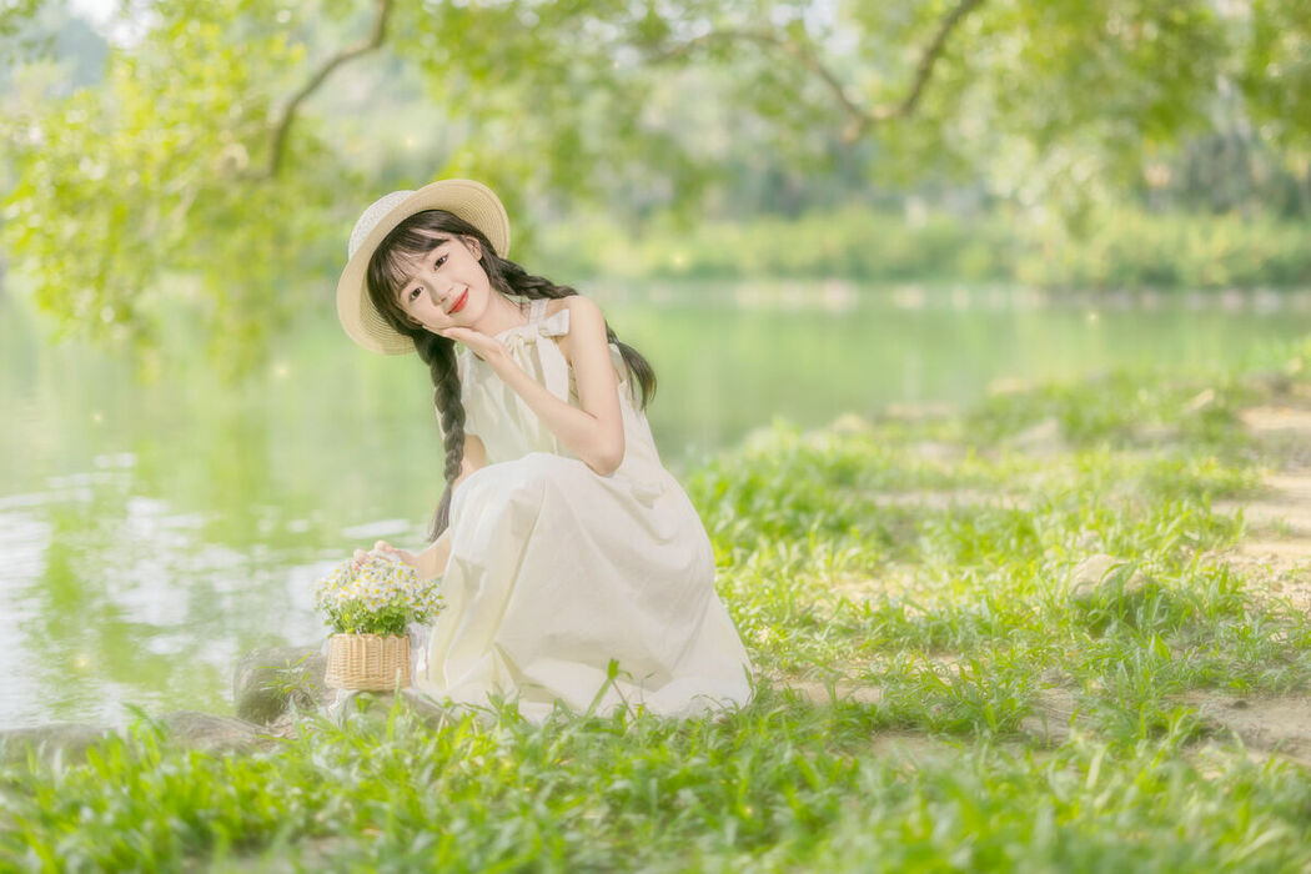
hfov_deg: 39.6
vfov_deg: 27.0
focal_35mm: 50
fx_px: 1821
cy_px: 437
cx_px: 656
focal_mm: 50
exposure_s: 1/2500
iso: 100
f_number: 1.2
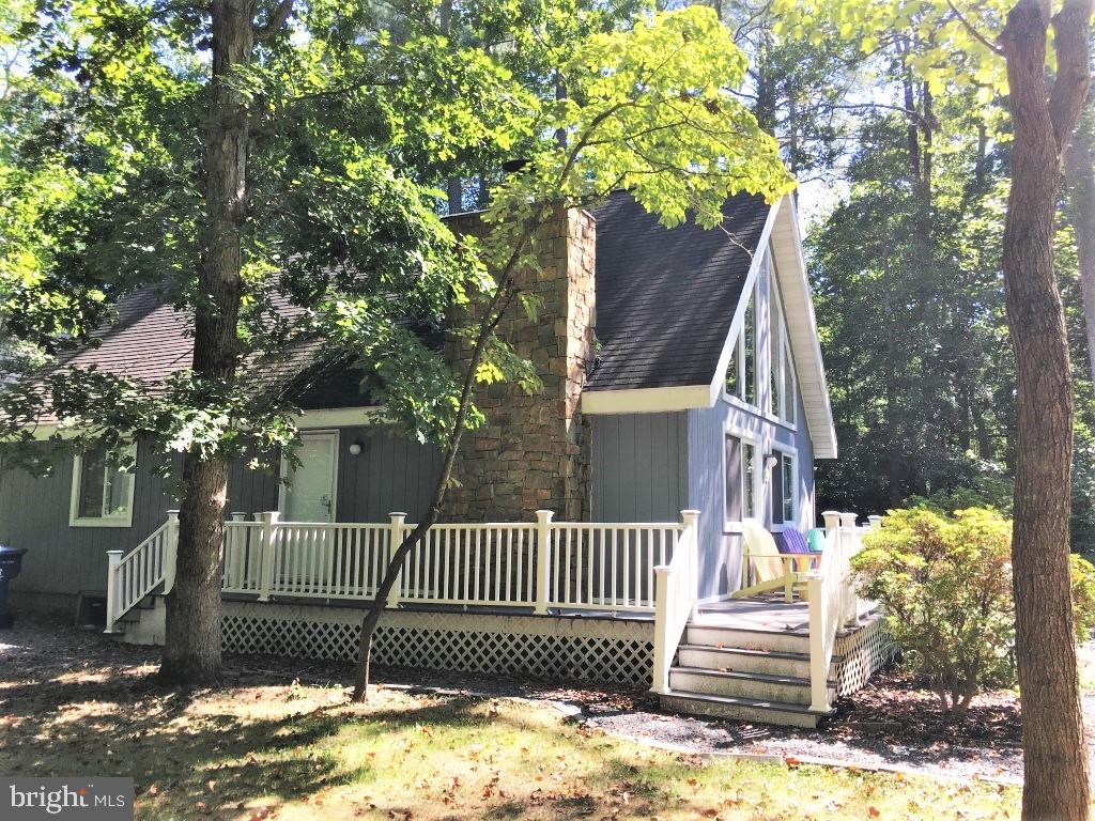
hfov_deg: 61.7
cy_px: 410
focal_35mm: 29
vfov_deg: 48.2
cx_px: 548
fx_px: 917
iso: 25
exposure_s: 1/259
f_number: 2.2
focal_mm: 4.15
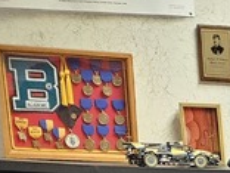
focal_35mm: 158
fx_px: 1050
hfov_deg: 10.9
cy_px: 522
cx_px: 528
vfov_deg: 8.0
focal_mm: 5
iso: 500
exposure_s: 1/24
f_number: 1.8
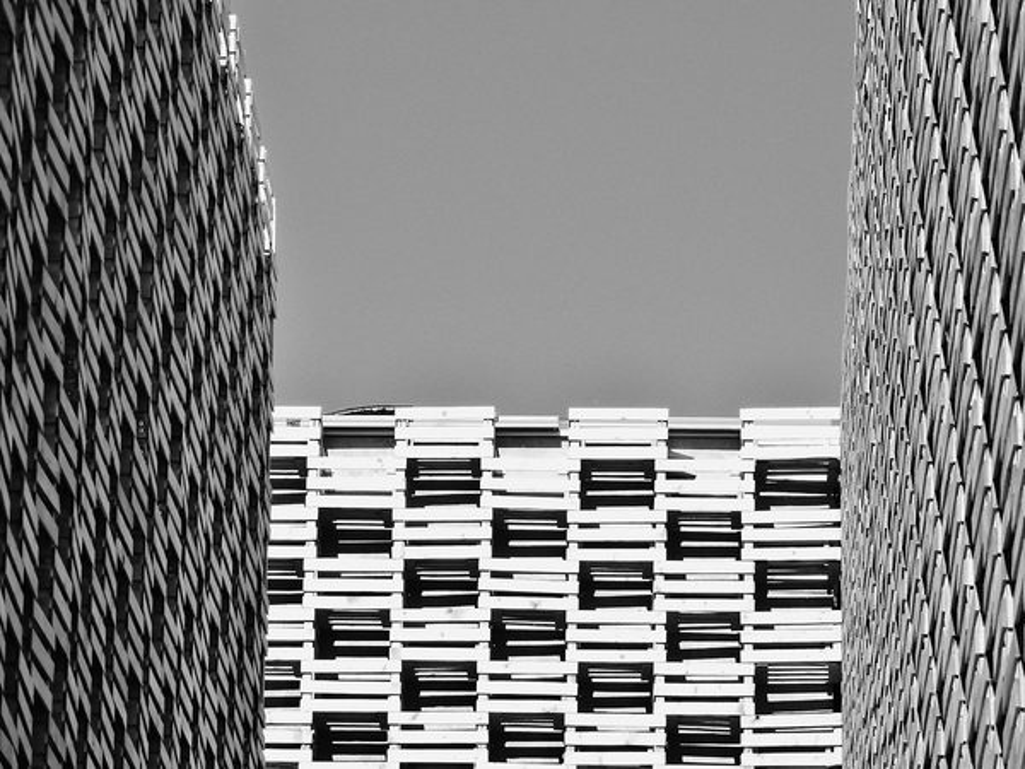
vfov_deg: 6.6
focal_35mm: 225
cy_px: 384
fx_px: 6662
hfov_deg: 8.8
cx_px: 512
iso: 100
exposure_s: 1/400
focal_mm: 40.1
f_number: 4.6
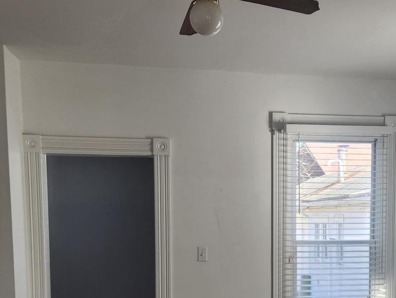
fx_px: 675
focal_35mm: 59
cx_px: 295
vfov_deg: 23.7
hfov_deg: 32.1
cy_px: 301
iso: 50
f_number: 1.8
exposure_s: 1/180
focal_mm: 5.4
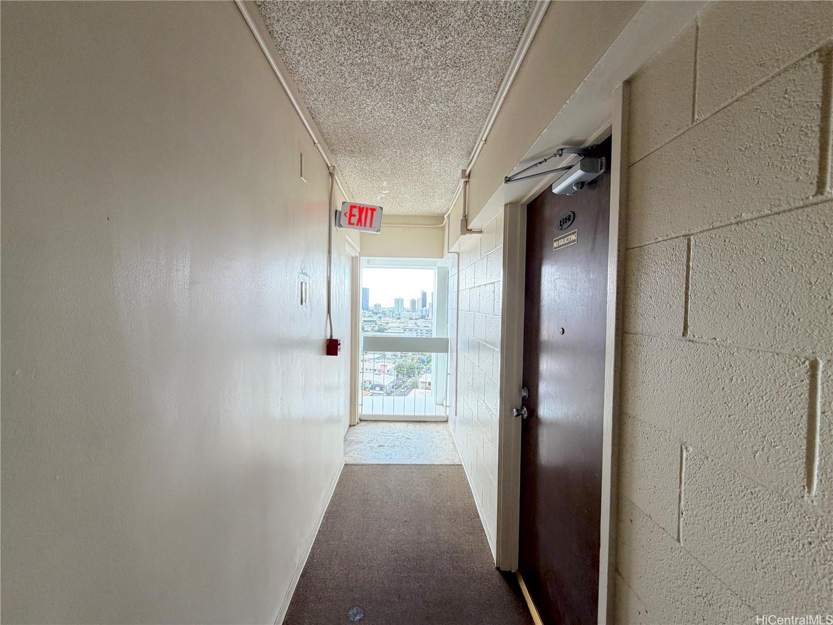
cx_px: 416
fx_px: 337
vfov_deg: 85.7
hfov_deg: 102.1
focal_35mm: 14
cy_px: 312
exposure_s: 1/121
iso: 64
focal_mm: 2.22
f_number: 2.2
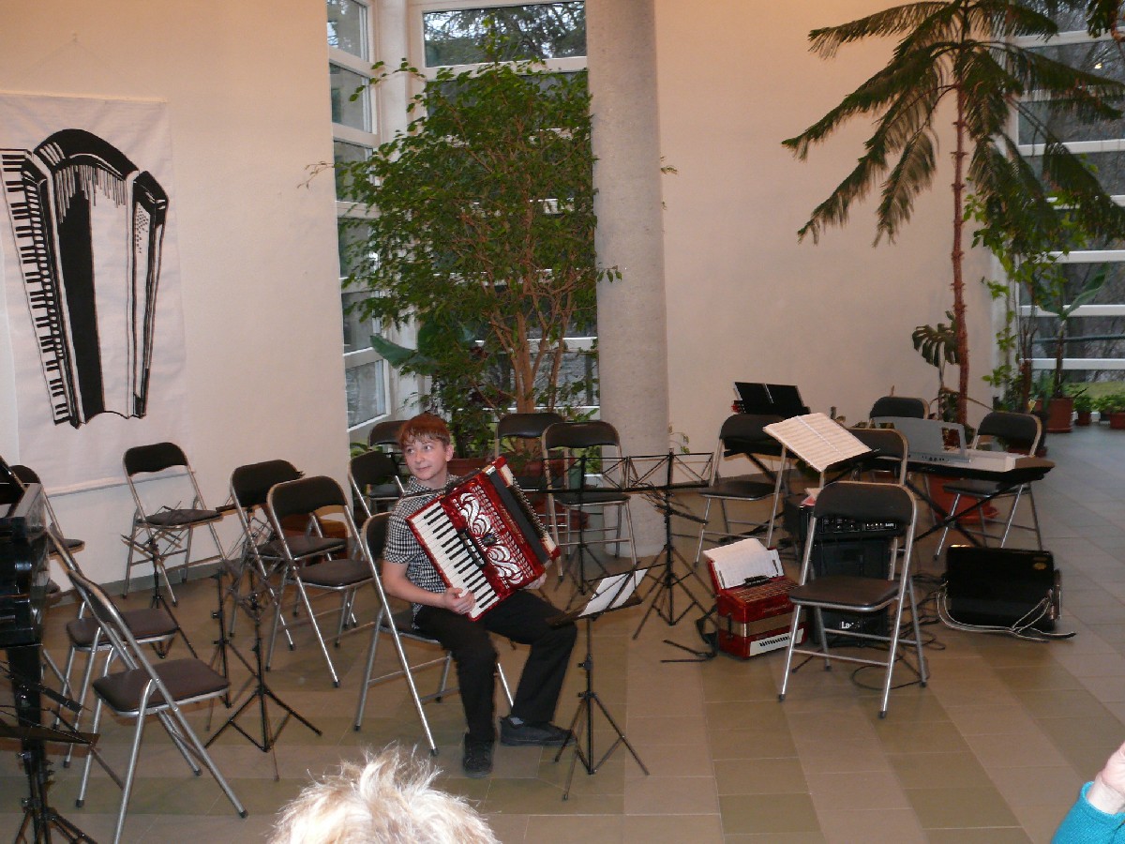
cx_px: 562
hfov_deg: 46.8
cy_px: 422
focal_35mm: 40
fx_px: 1300
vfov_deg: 36.0
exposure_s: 1/30
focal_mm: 8
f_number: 2.8
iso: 200
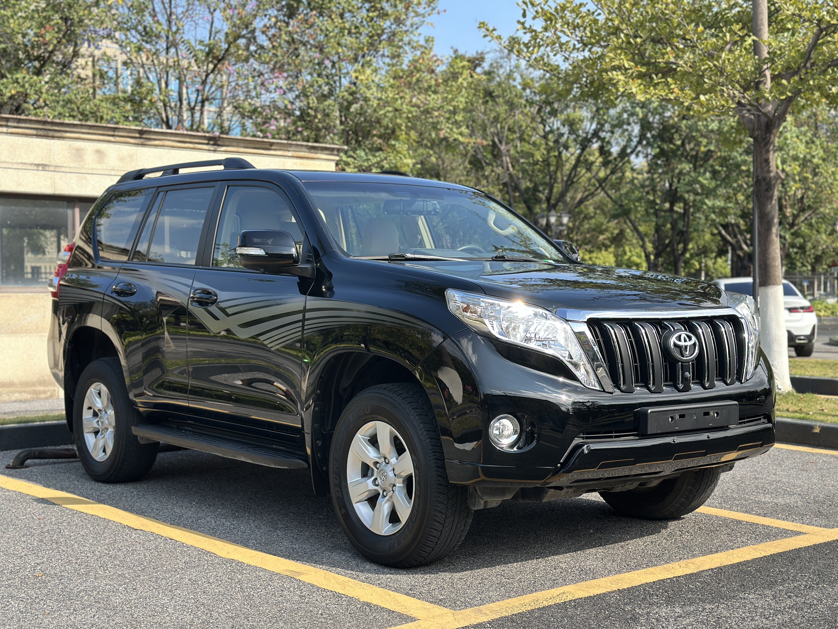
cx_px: 419
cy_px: 314
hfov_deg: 39.7
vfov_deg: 30.3
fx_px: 1162
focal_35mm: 48
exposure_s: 1/1848
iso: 100
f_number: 1.78
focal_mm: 6.86
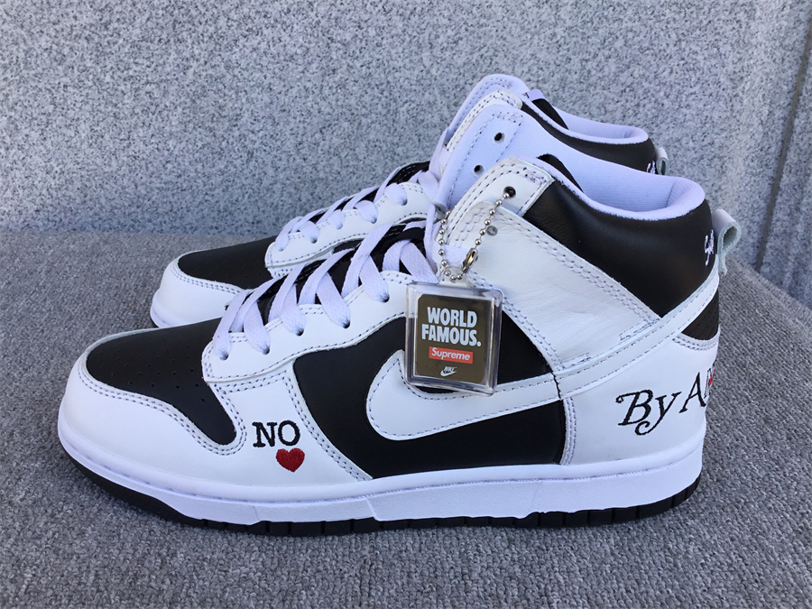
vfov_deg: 45.4
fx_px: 727
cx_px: 406
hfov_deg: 58.4
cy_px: 304
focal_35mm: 31
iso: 25
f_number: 2.4
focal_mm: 3.3
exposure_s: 1/342
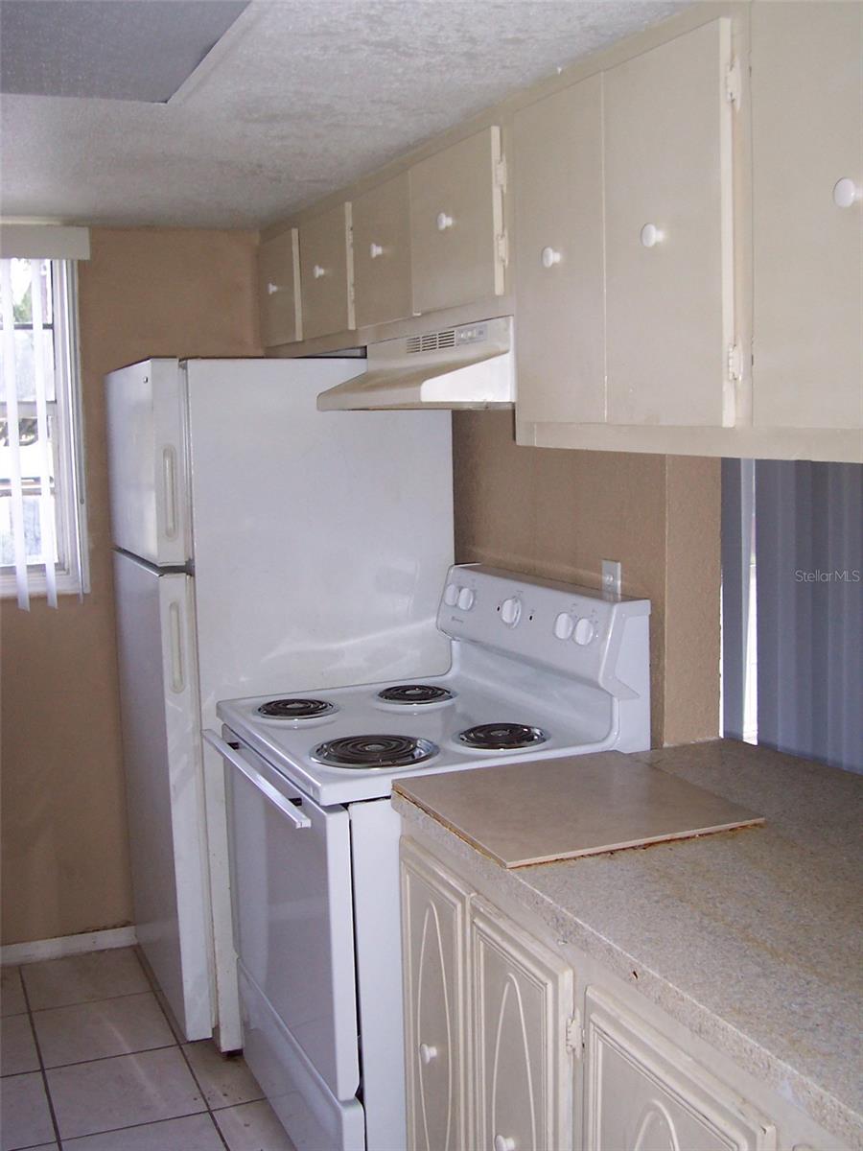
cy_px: 576
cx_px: 432
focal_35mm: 37
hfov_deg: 38.7
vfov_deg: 50.1
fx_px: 1230
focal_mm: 5.6
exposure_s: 1/60
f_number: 2.8
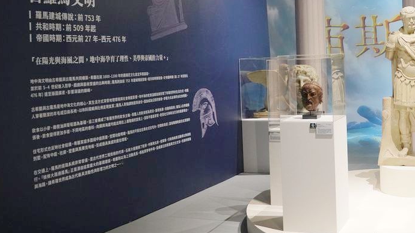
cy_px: 43
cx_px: 297
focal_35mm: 51
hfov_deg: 39.8
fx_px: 561
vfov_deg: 23.1
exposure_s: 1/160
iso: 6400
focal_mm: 28
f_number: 2.8
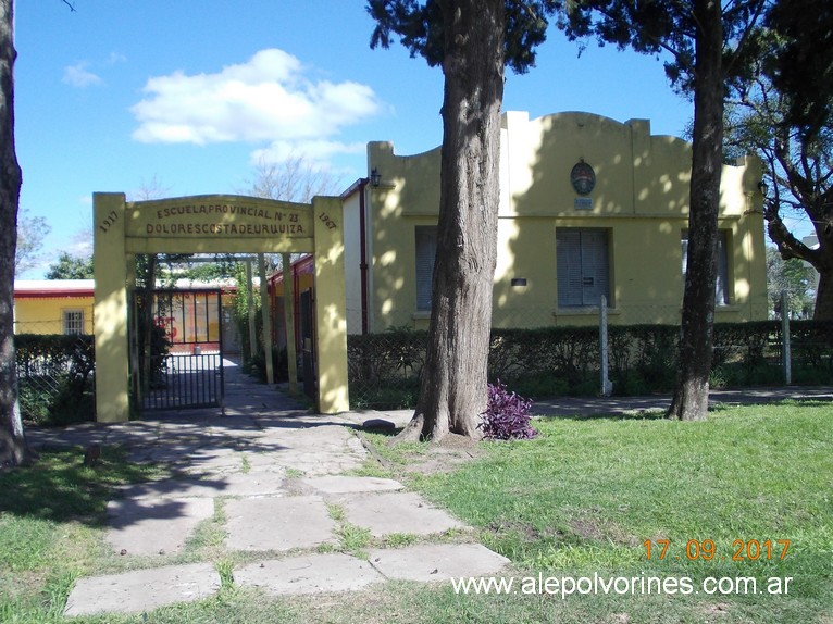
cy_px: 312
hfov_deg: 49.0
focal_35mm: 38
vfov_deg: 37.7
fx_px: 914
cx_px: 416
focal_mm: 5.3
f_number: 6.2
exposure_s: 1/160
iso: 80
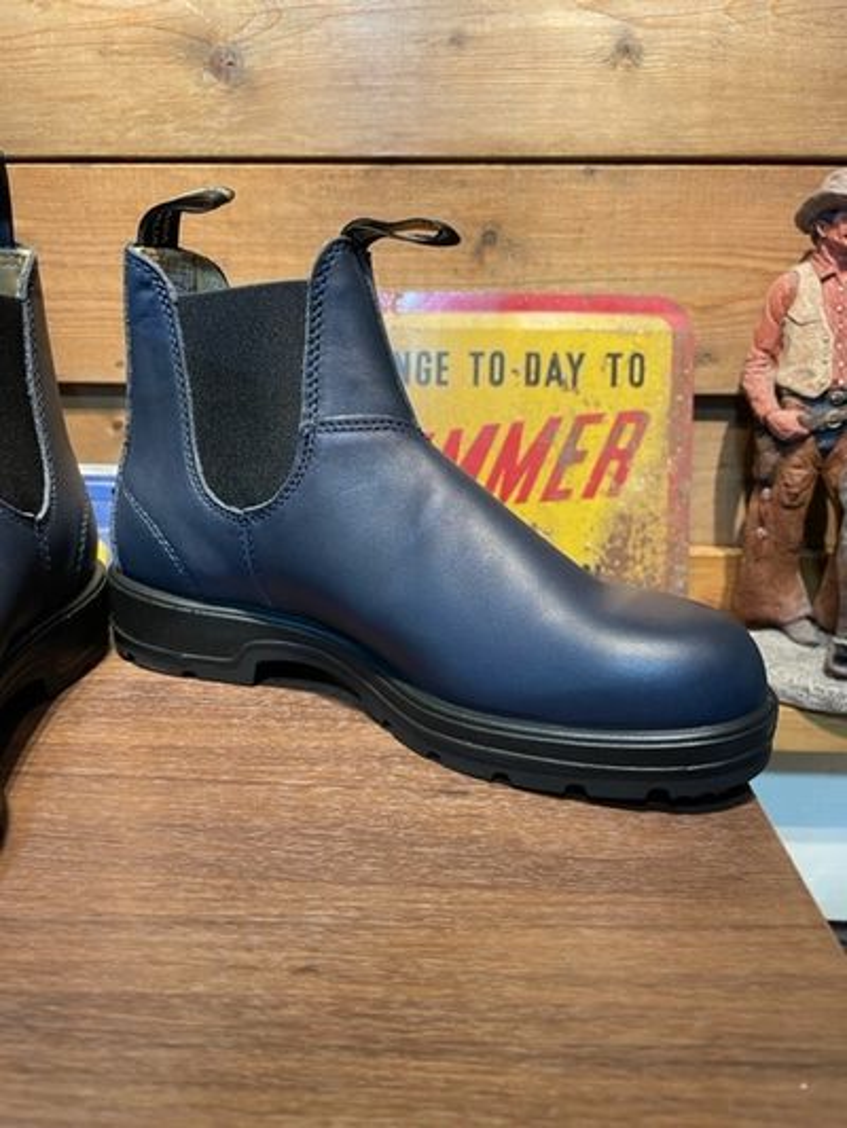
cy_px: 564
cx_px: 424
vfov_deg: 67.3
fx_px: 848
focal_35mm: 26
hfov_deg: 53.1
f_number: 1.6
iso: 100
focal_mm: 4.2
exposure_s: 1/60
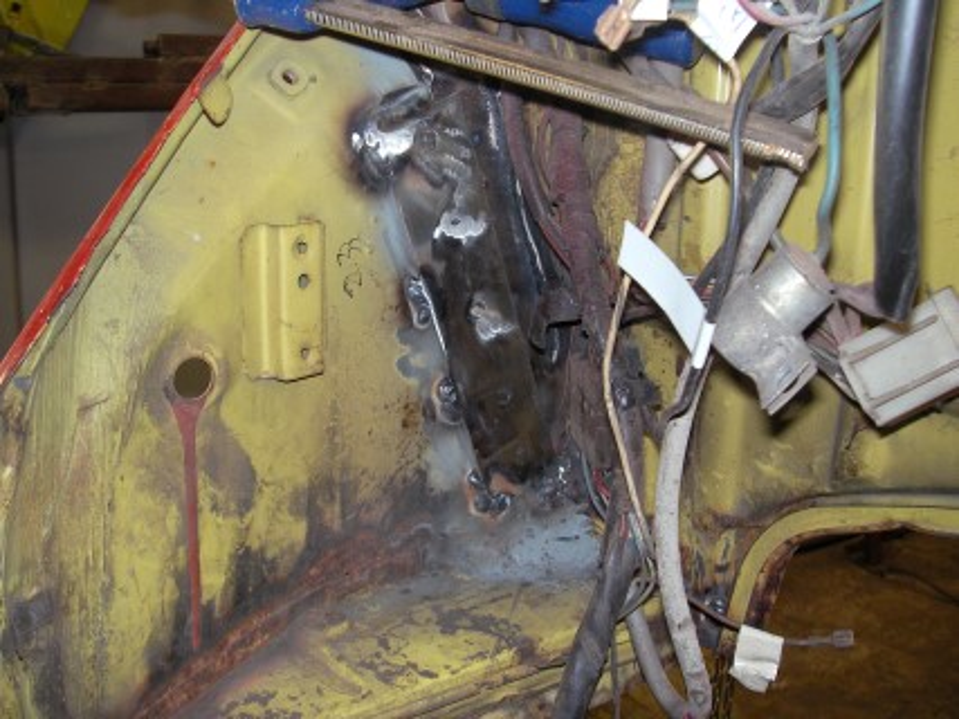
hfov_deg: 49.0
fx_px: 1052
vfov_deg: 37.7
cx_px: 480
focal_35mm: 38
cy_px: 360
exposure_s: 1/30
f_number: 3.3
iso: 100
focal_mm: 6.3
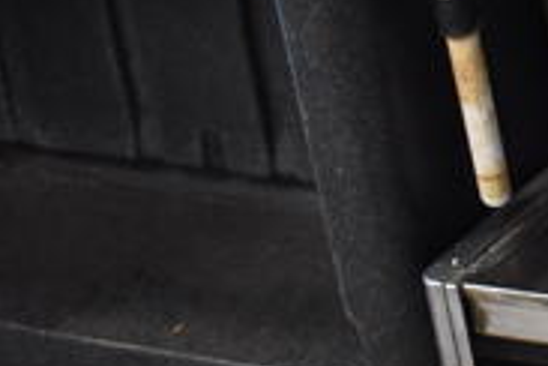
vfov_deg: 11.4
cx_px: 910
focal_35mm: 120
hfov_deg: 15.3
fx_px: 1827
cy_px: 36
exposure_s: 1/125
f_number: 4
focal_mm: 24
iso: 5600
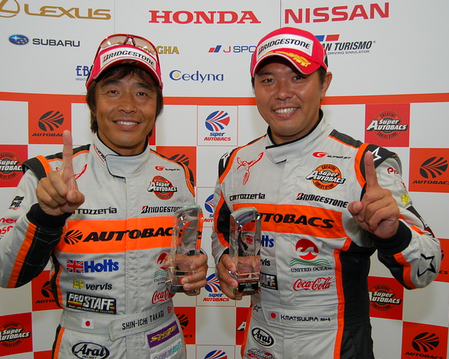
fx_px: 505
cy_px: 182
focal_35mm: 38
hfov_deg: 47.9
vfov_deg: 39.1
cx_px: 219
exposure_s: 1/60
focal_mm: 22
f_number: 4
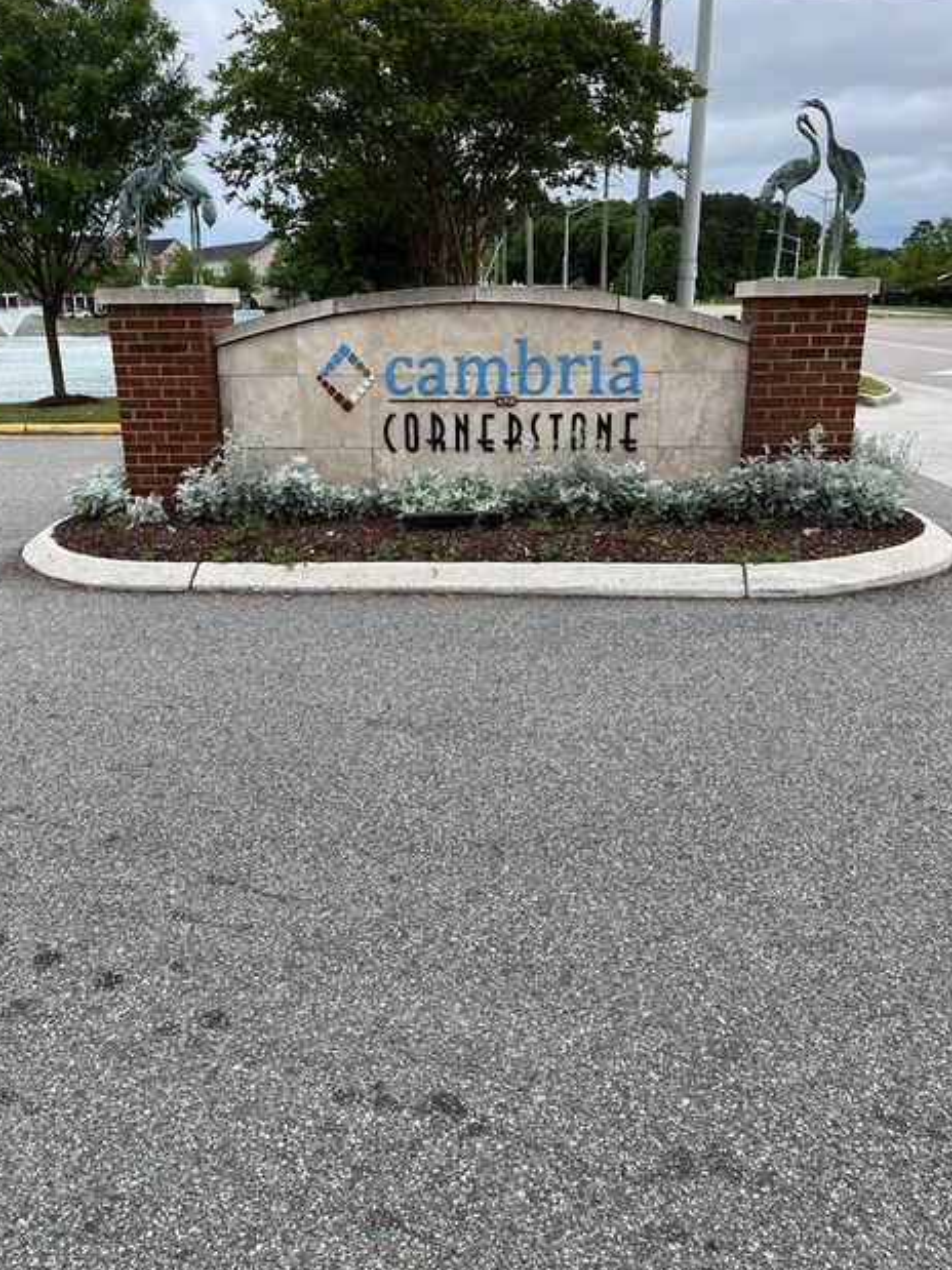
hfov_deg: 49.7
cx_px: 449
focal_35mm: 28
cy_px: 623
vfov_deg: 63.4
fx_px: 1027
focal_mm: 5.1
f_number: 1.6
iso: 50
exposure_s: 1/1647
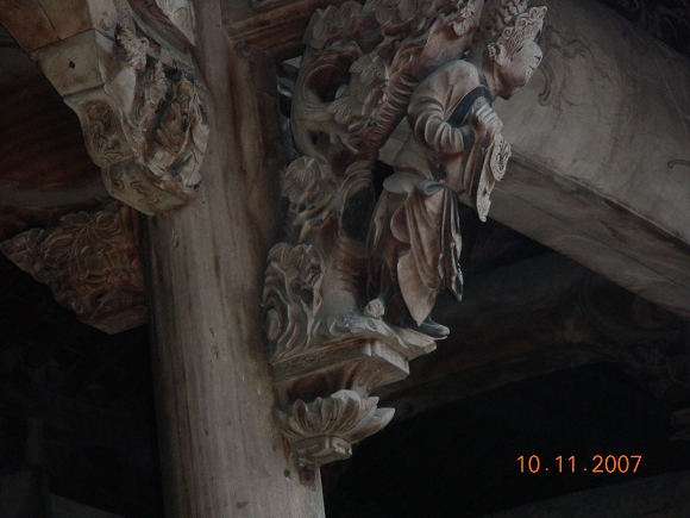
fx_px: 3907
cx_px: 345
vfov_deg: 7.6
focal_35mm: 196
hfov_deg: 10.1
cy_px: 259
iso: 200
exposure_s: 1/204
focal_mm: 32.7
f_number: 3.5
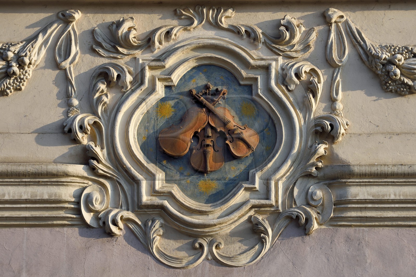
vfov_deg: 8.3
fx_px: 1906
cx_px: 208
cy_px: 138
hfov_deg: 12.5
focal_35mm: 165
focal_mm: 165
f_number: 8
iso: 400
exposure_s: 1/250
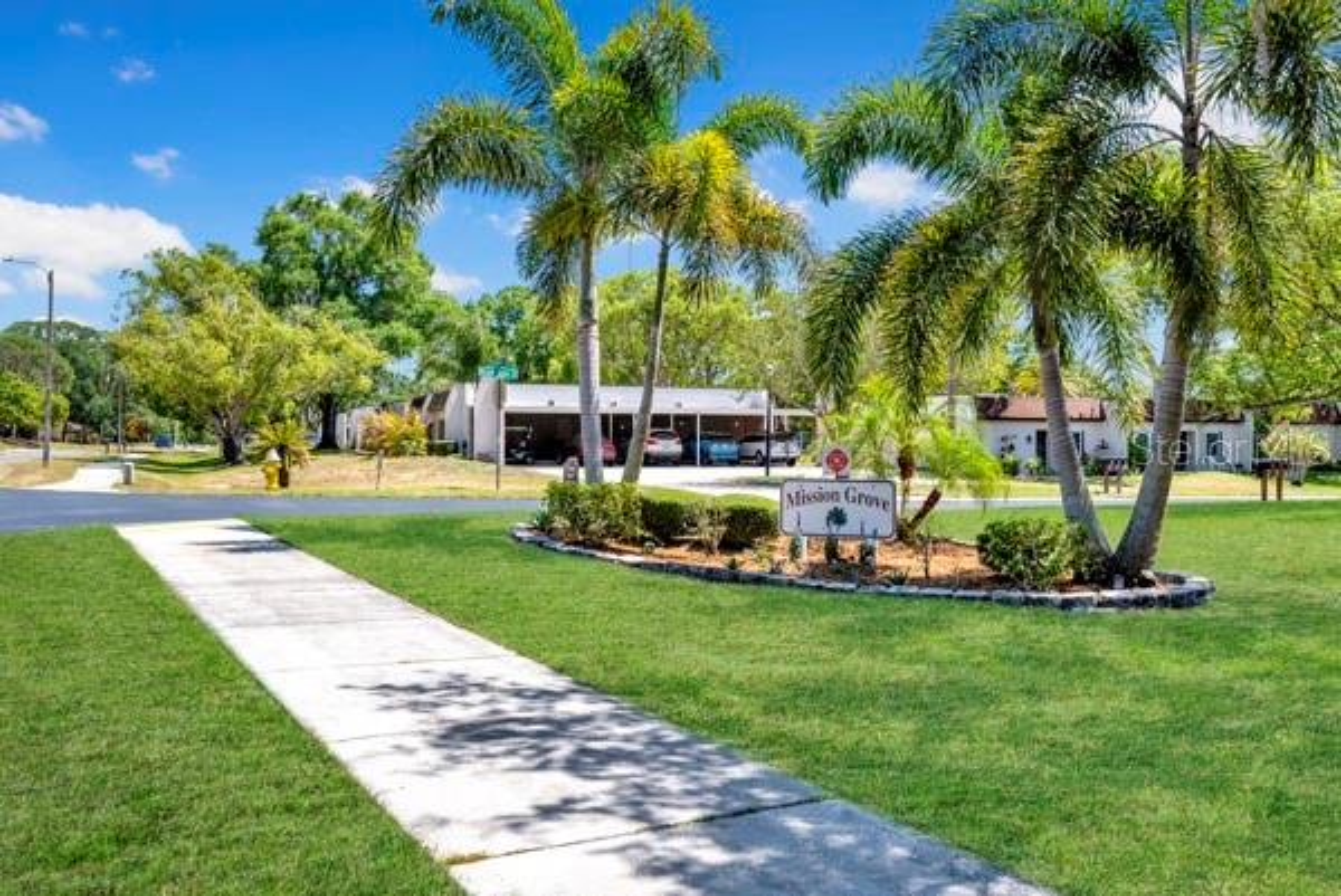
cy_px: 448
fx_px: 1118
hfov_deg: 61.9
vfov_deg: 43.7
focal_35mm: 30
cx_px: 670
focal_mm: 30
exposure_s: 1/800
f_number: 6.3
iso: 250
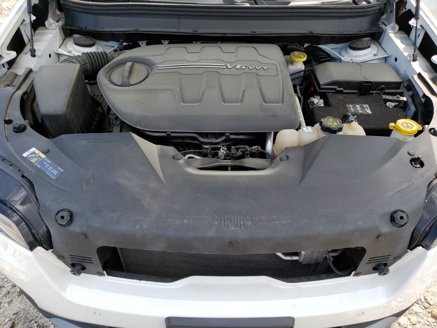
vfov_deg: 53.1
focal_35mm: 26
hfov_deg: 67.3
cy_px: 164
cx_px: 218
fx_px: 328
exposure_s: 1/667
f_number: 1.5
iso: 50
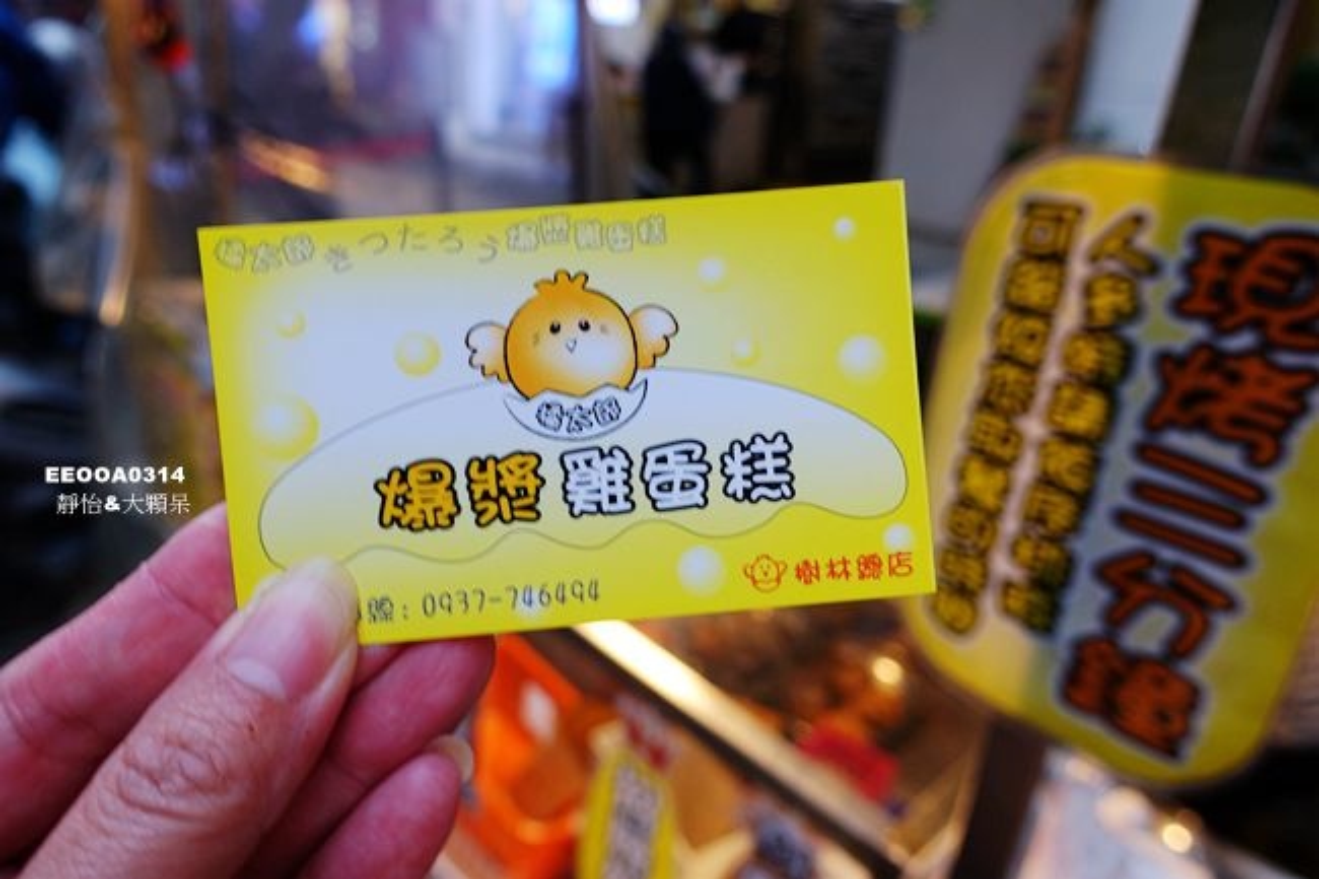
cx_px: 660
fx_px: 879
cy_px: 440
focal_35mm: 24
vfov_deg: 53.1
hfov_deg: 73.8
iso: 125
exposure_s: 1/30
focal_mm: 8.8
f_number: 2.8
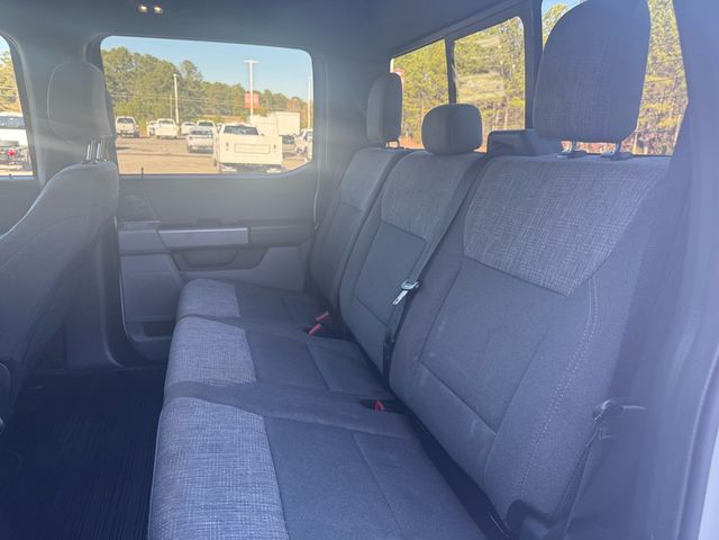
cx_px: 360
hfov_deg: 71.6
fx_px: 498
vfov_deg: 56.8
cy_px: 270
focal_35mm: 24
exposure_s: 1/145
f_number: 1.78
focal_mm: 6.76
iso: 100
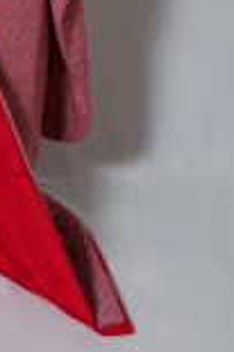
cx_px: -25
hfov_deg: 11.4
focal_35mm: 118
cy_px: -141
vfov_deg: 16.2
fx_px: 1153
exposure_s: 1/100
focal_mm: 38
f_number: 5
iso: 320
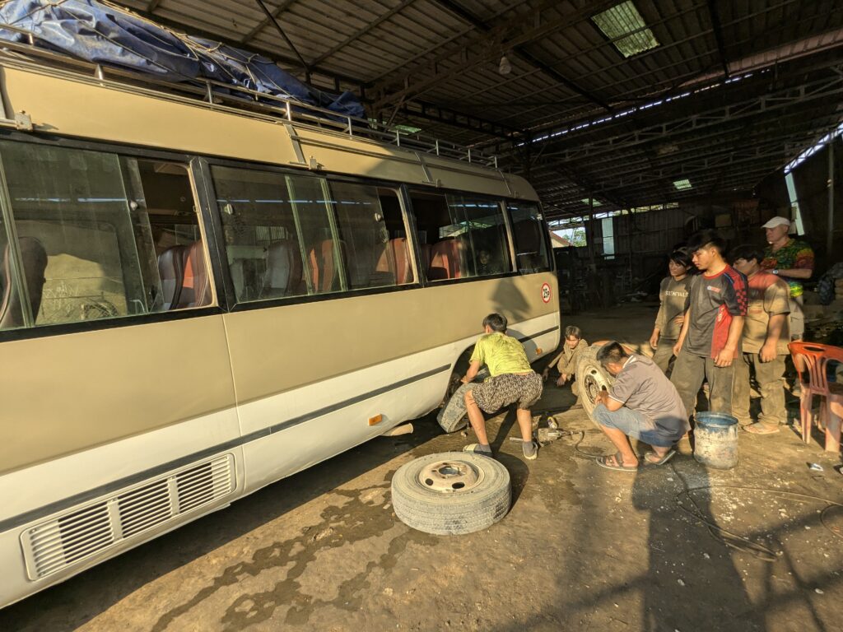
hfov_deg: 94.5
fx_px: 390
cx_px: 422
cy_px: 316
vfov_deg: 78.1
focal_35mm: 16
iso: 47
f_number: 2.2
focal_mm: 2.35
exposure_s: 1/327
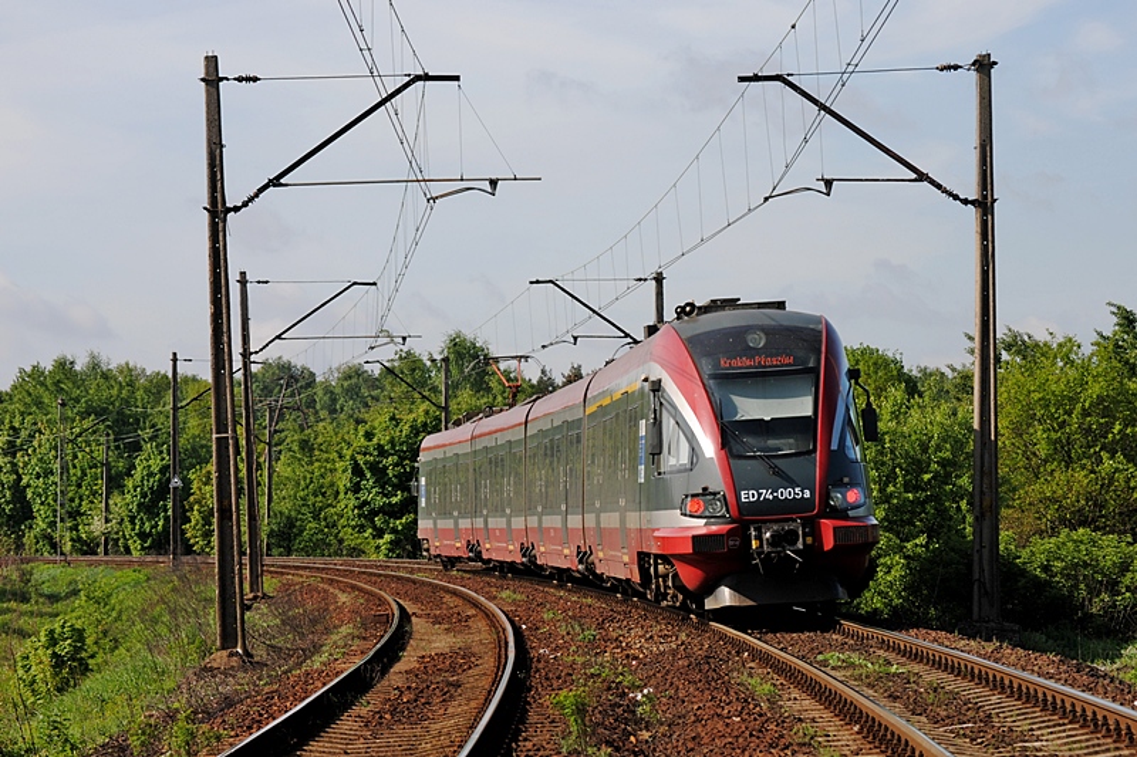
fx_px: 4026
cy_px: 378
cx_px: 568
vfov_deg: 10.7
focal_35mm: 128
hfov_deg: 16.1
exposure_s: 1/250
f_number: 8
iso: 100
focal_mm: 85
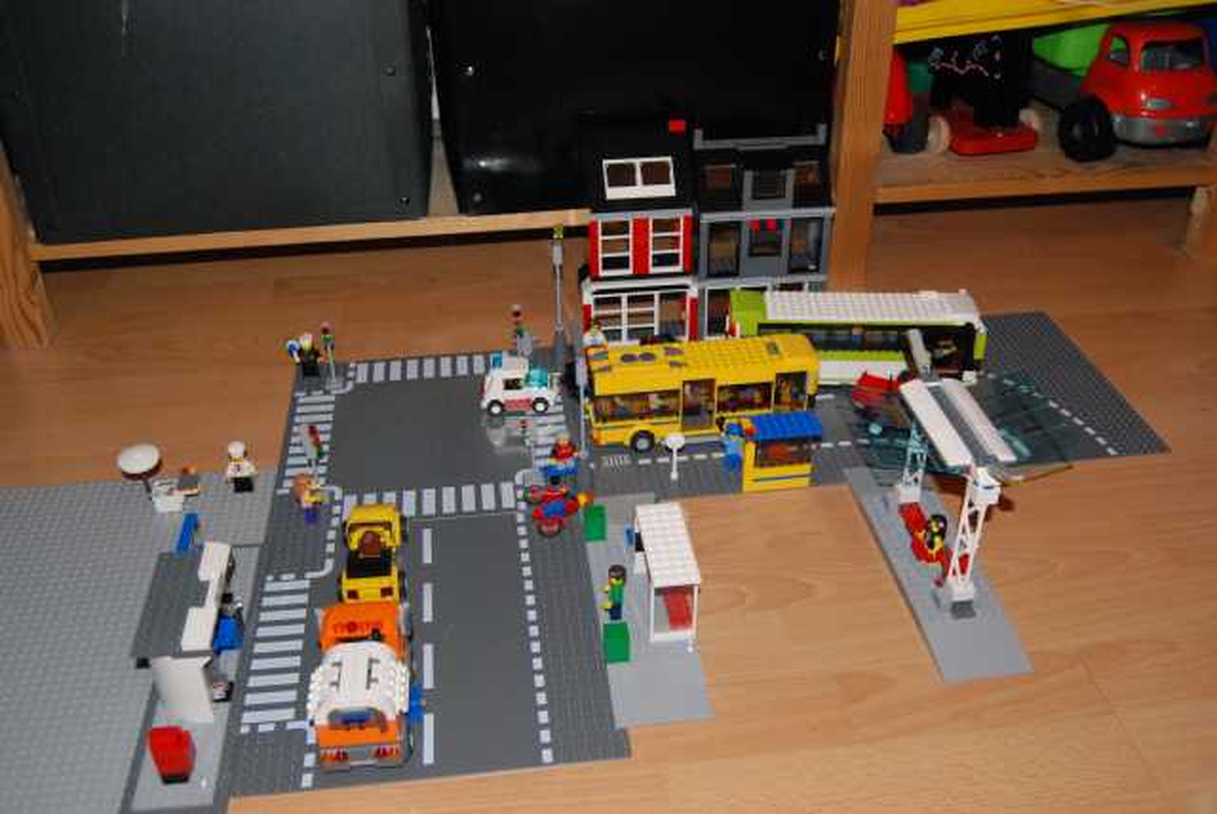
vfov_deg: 40.0
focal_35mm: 33
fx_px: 1117
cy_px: 407
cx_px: 608
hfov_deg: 57.2
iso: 1600
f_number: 5.6
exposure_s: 1/60
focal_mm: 22
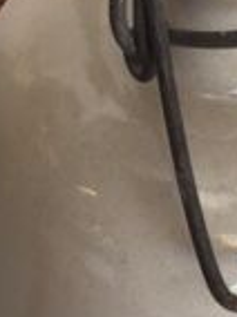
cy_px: 92
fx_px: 1199
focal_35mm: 131
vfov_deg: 15.0
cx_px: -22
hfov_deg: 11.1
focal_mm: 4.15
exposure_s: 1/100
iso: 50
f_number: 2.2
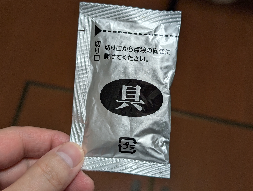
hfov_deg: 38.9
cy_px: 96
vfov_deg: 29.7
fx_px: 359
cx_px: 126
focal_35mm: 49
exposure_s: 1/85.7
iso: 26
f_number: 1.68
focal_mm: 6.9
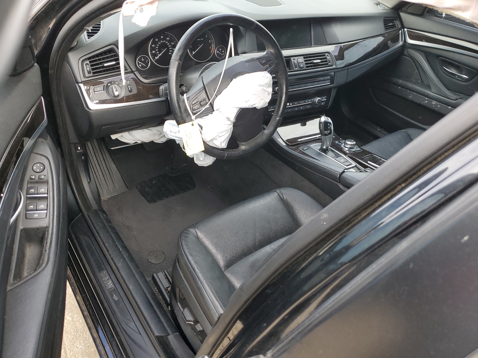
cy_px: 179
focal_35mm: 26
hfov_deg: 67.3
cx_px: 239
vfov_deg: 53.1
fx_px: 359
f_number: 1.5
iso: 50
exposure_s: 1/135
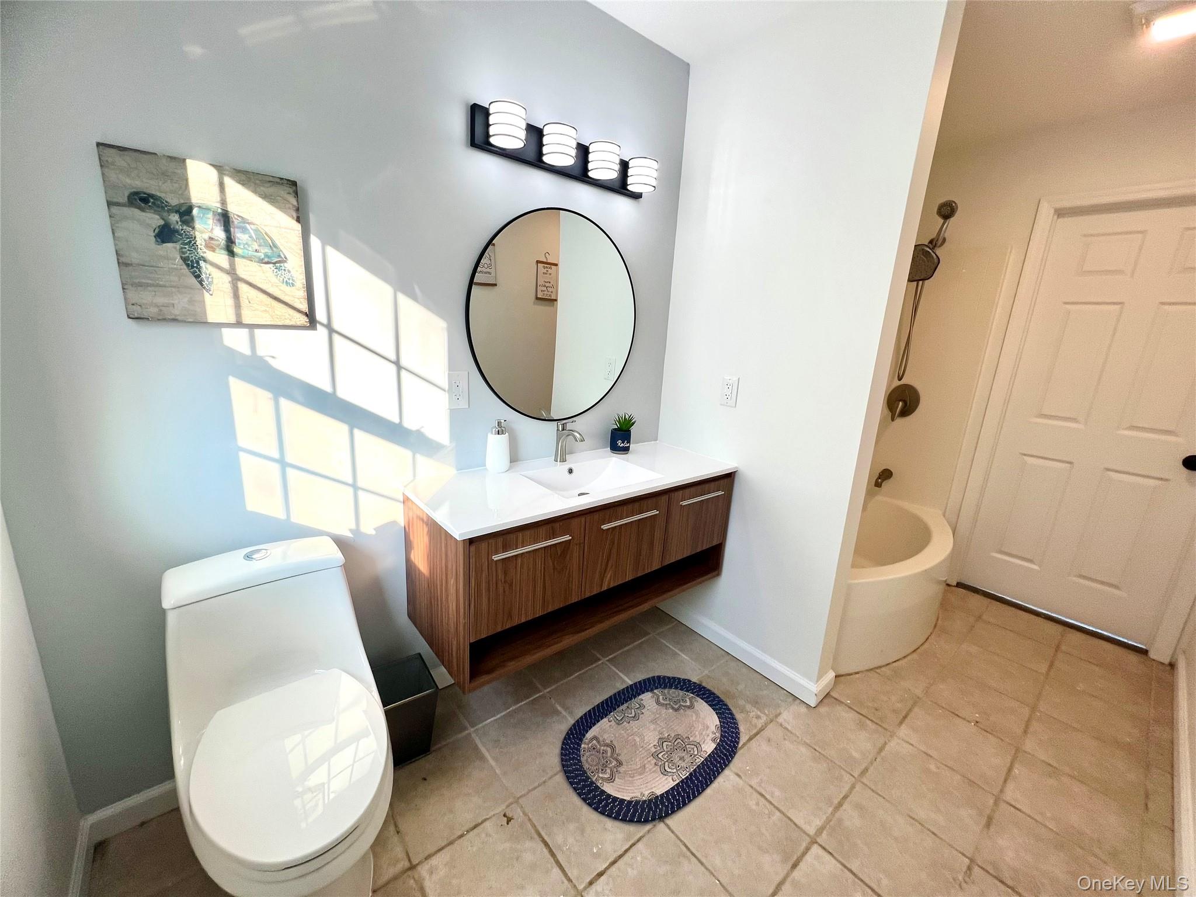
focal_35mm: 13
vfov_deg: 89.9
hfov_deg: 106.2
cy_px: 448
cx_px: 598
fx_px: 449
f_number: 1.8
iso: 40
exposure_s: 1/120
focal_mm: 1.57
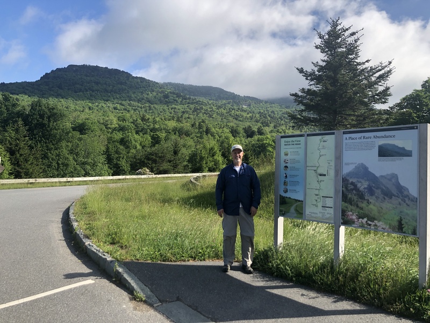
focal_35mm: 28
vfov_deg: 49.7
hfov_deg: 63.4
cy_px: 162
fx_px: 348
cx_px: 215
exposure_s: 1/1333
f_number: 1.8
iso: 20
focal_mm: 3.99
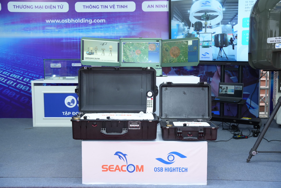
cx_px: 140
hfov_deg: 44.0
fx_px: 348
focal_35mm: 45
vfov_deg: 30.1
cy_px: 94
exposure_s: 1/160
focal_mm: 44.6
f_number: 5
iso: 1250
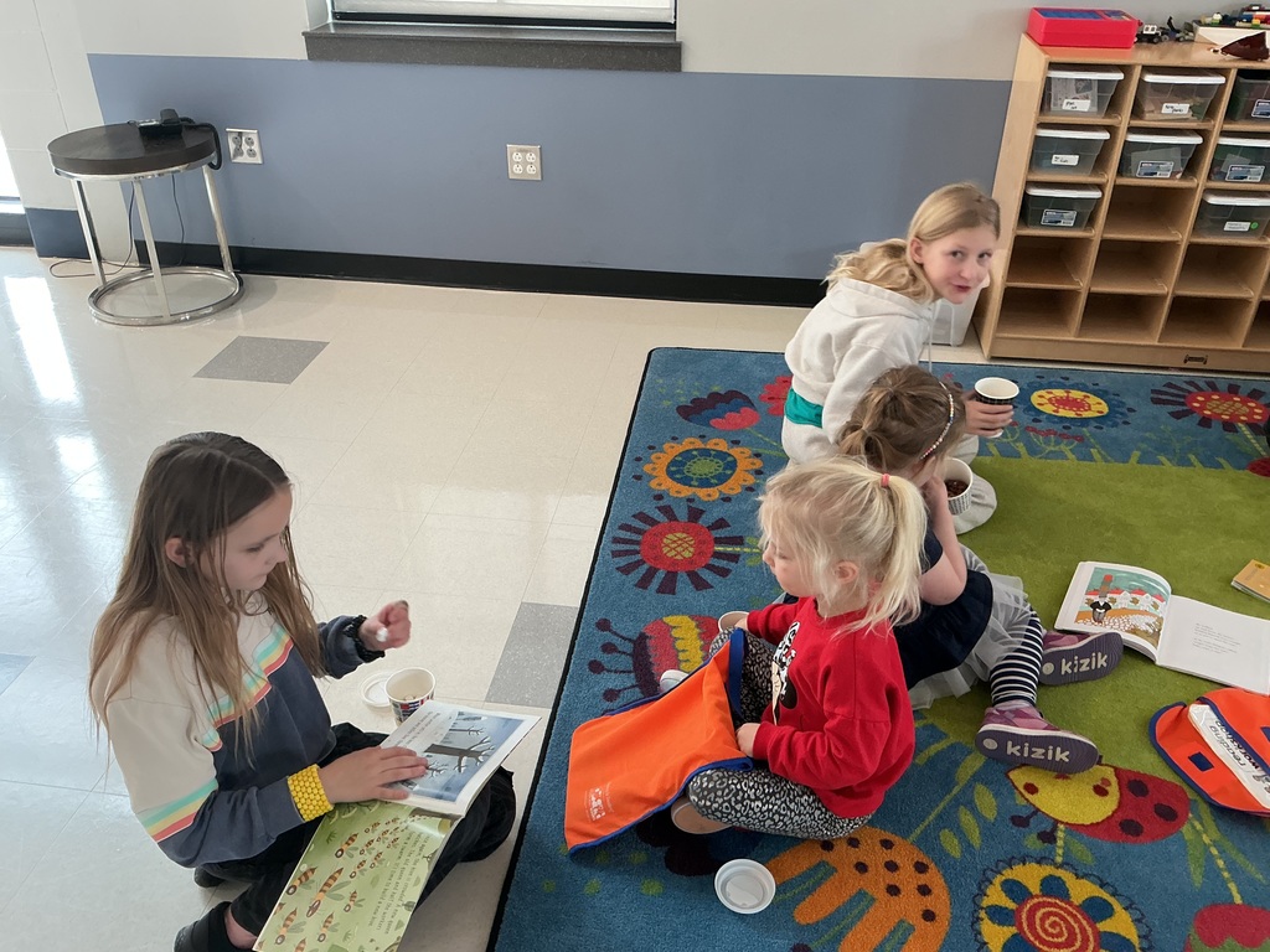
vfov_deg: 48.2
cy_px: 476
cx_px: 635
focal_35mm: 29
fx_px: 1064
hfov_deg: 61.7
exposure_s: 1/60
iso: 64
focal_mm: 3
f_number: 1.8
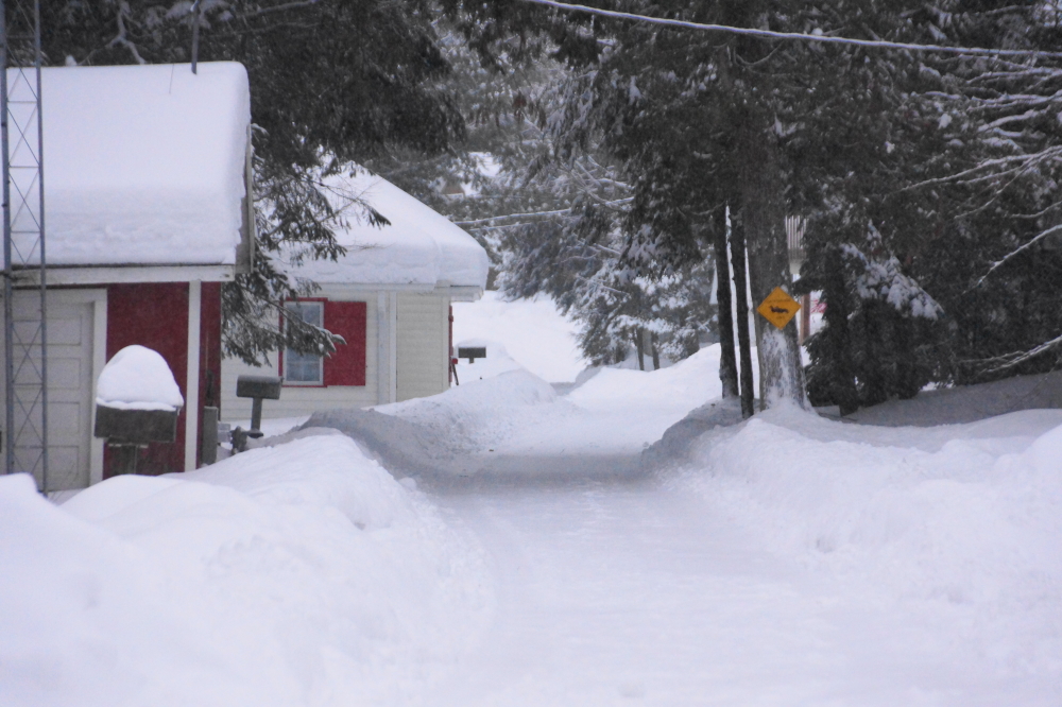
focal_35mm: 202
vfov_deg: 6.8
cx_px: 531
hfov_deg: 10.2
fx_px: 5971
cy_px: 354
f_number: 5.6
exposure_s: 1/100
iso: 1600
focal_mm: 135
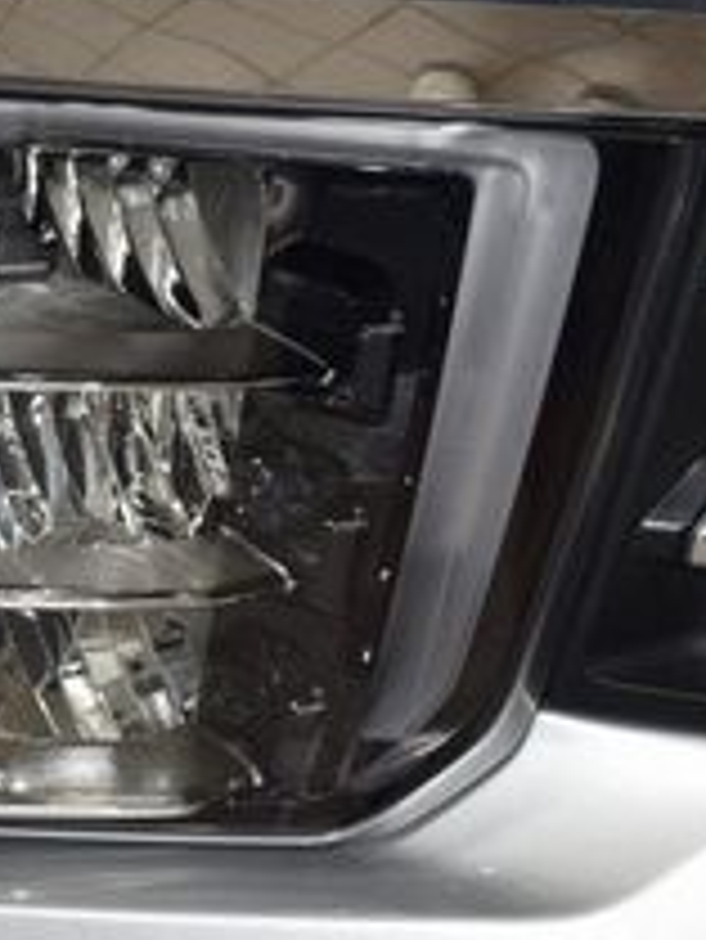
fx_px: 2635
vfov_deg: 19.9
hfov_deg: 15.3
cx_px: 405
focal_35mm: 97
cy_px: 137
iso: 800
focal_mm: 22
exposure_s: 1/100
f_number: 5
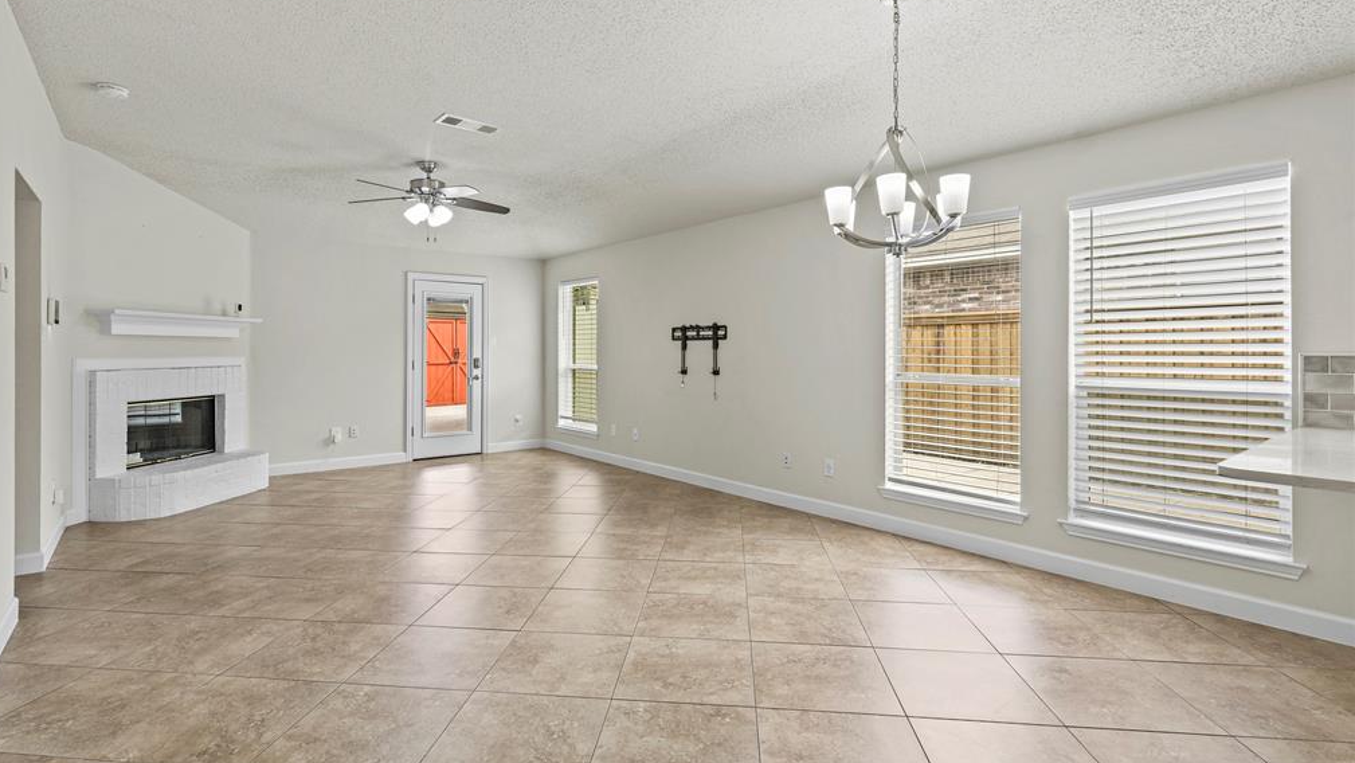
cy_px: 352
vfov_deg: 62.3
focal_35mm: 18
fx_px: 630
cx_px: 669
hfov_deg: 94.2
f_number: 8
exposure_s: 1/5
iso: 125
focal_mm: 11
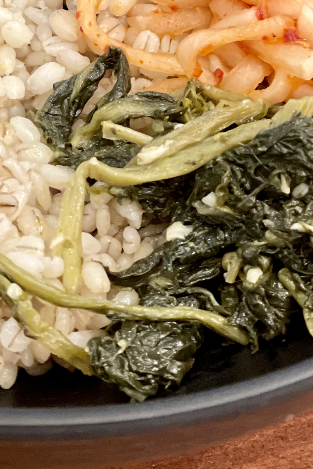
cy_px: -170
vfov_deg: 13.1
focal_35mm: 151
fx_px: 1969
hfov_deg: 9.1
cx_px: 137
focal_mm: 6
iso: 320
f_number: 2
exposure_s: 1/40
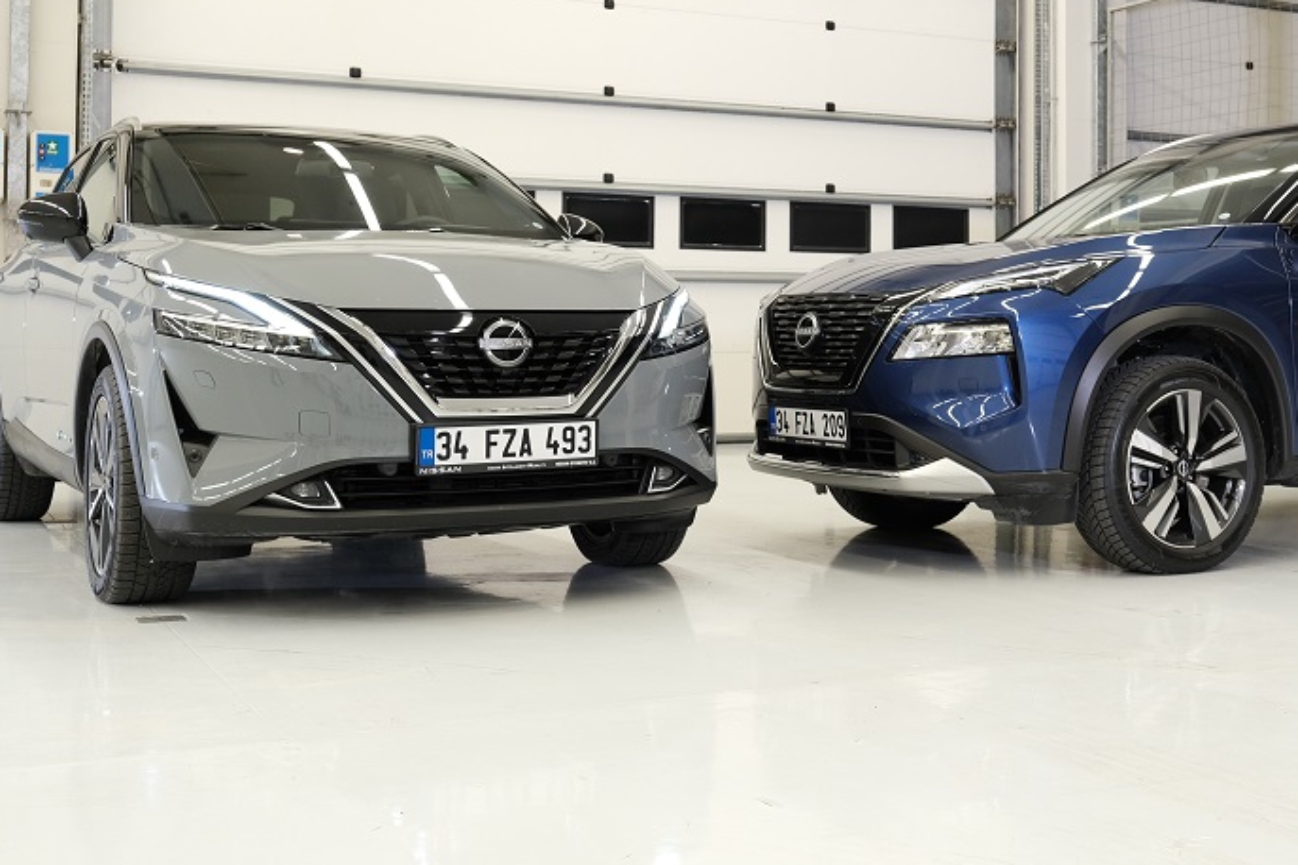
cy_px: 274
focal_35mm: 48
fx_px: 1731
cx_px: 870
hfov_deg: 40.6
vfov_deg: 27.9
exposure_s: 1/50
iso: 640
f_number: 3.2
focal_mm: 22
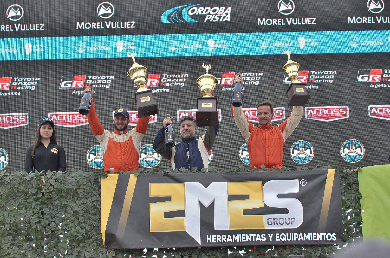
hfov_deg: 19.5
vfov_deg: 13.0
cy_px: 129
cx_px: 195
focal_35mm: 105
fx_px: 1135
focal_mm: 70
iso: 500
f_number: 2.8
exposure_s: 1/2500
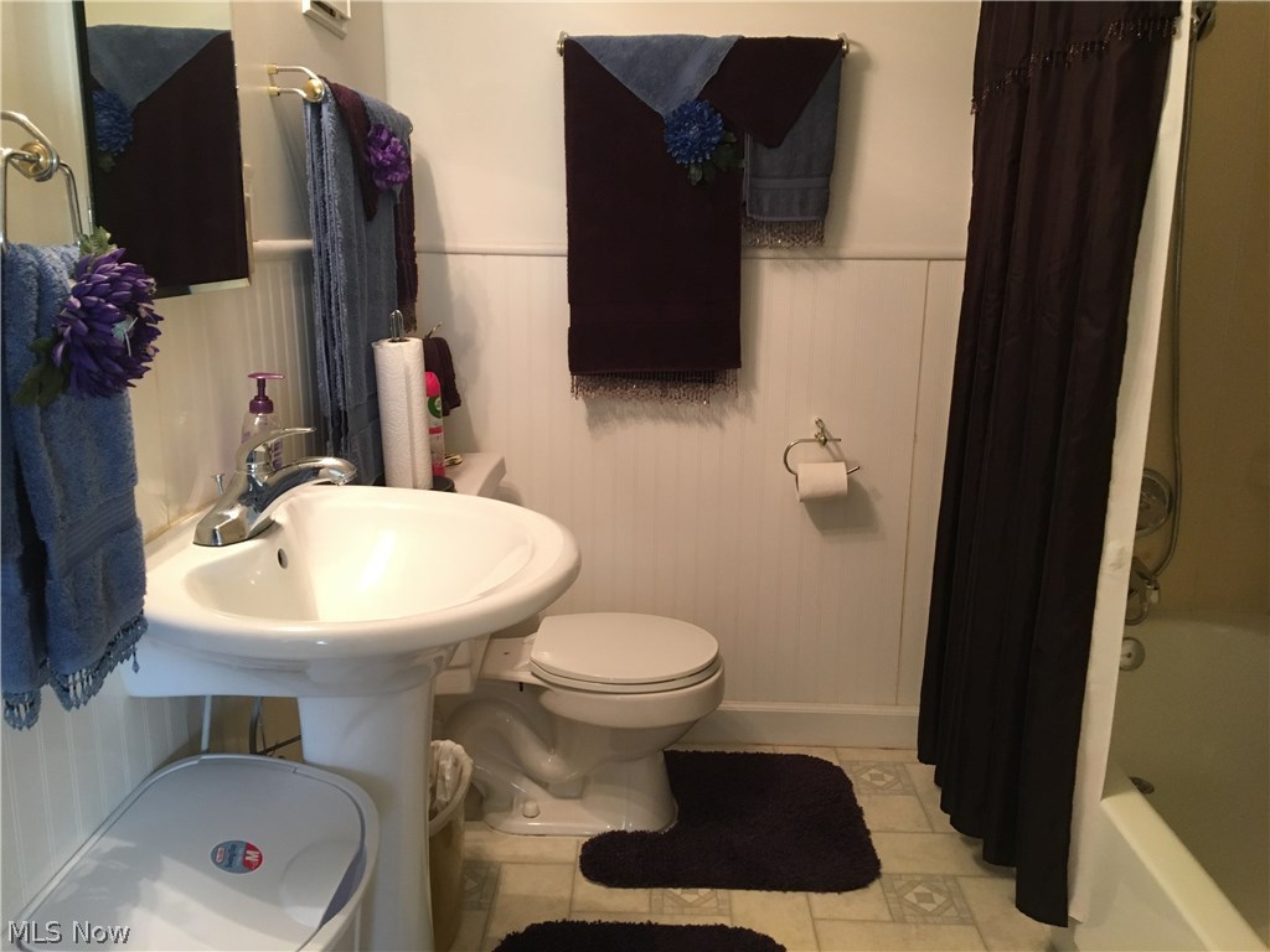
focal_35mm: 29
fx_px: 1064
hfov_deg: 61.7
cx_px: 635
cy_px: 476
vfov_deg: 48.2
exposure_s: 1/30
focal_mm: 4.15
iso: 125
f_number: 2.2
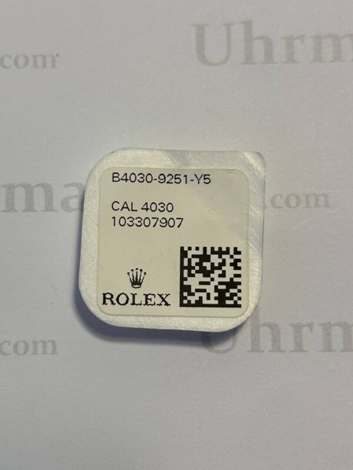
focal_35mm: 26
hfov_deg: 53.1
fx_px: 354
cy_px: 235
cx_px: 176
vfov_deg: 67.3
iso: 32
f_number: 1.5
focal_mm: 5.7
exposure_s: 1/121
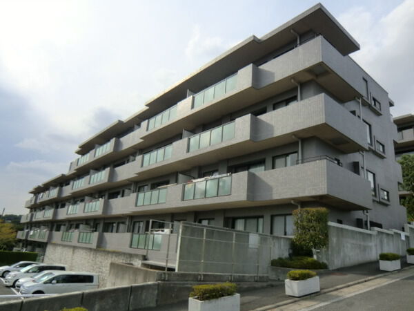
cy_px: 156
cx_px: 207
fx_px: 287
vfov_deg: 56.8
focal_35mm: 24
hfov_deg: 71.6
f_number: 3.2
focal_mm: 4.3
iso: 64
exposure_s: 1/800
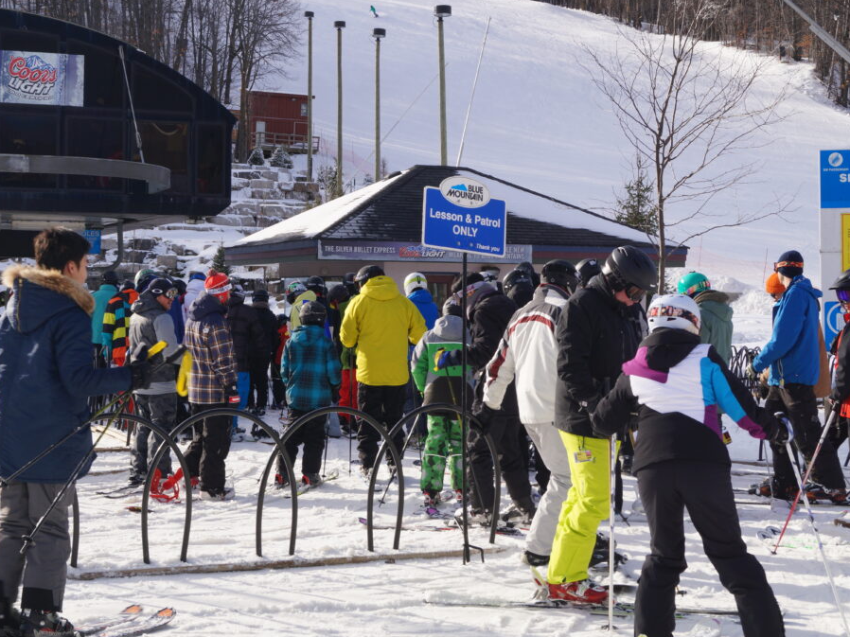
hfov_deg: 33.4
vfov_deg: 25.4
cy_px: 318
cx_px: 369
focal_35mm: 58
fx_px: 1413
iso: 100
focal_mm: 35
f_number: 14
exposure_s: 1/100
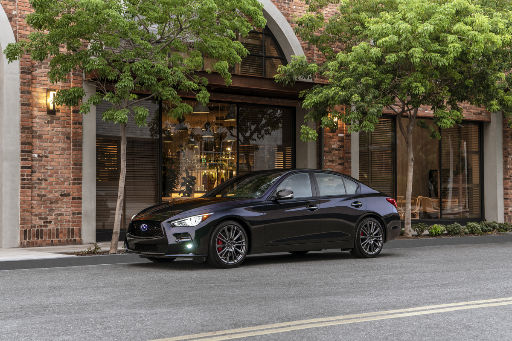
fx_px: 825
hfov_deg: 34.5
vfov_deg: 23.4
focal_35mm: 58
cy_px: 170
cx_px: 256
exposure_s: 1/1.67
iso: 64
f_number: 5
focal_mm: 58
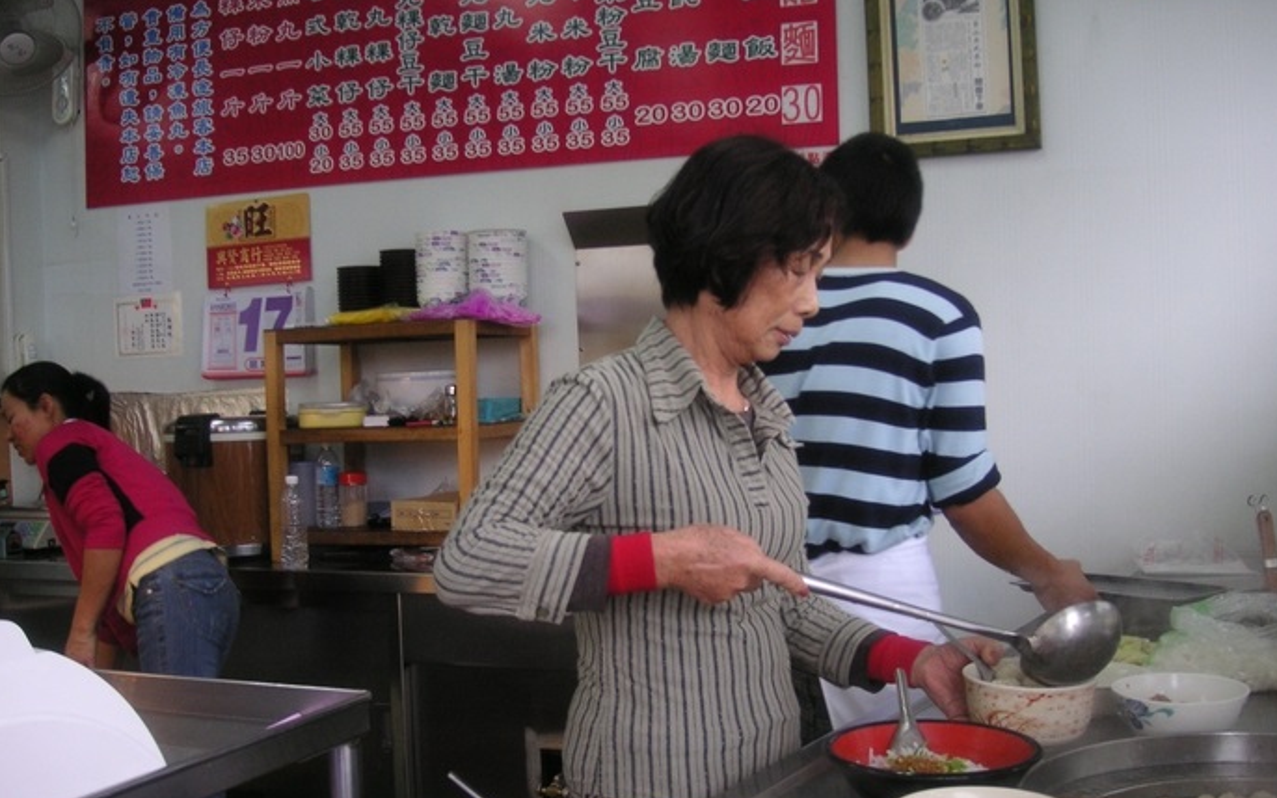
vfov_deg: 31.9
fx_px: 1392
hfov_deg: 49.3
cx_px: 644
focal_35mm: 40
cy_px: 473
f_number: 2.8
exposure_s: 1/45
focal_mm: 6.1
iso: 64
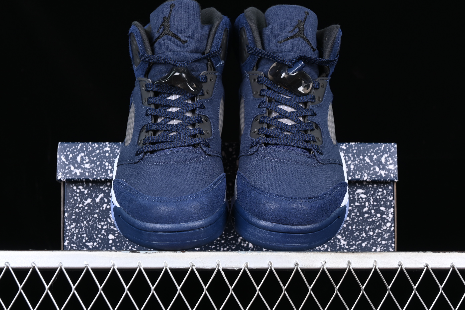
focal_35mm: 75
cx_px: 232
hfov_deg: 27.0
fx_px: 969
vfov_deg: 18.2
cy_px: 155
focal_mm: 50
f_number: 6.3
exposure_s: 1/60
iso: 160
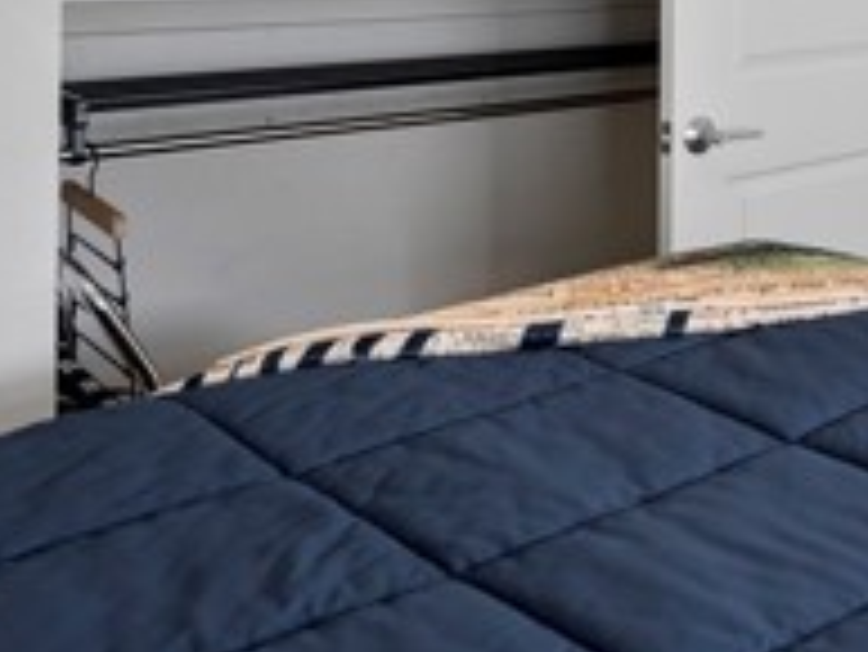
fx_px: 1280
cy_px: -65
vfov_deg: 26.4
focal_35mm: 51
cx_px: 1165
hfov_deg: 29.3
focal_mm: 16
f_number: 5.6
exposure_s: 1/15
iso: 250
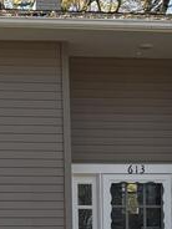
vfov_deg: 12.3
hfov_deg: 9.7
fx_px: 1014
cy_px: 332
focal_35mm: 153
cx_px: 70
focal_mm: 5.96
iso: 50
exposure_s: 1/872
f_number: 1.6
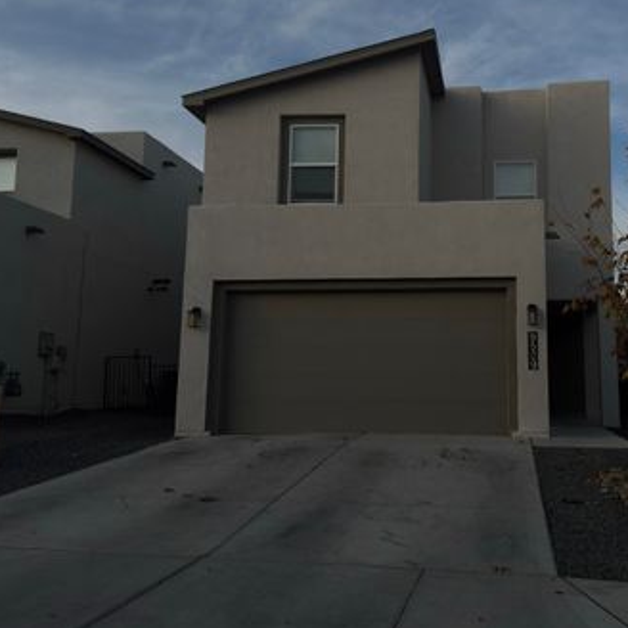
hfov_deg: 46.2
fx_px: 718
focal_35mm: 35
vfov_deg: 47.1
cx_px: 438
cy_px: 279
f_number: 1.78
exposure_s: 1/4405
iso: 100
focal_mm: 6.76
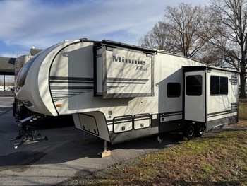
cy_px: 93
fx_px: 171
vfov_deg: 56.9
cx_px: 124
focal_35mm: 24
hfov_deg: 71.6
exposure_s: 1/4049
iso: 80
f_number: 1.78
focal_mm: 6.76
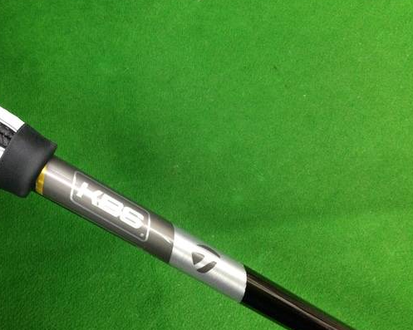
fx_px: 476
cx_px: 150
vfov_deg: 38.2
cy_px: 175
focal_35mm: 39
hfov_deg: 46.4
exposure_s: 1/30
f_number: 2.4
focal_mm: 3.3
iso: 125
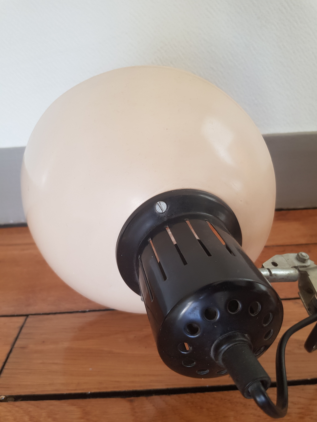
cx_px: 158
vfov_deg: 67.3
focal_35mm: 26
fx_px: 317
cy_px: 211
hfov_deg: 53.1
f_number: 1.7
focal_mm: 4.2
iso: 64
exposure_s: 1/50
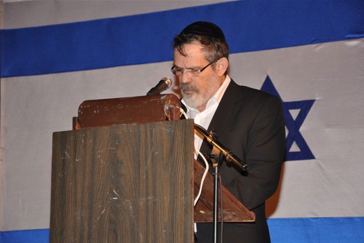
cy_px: 122
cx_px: 181
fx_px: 1224
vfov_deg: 11.3
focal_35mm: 121
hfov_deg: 16.9
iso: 400
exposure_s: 1/60
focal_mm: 80
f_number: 5.6
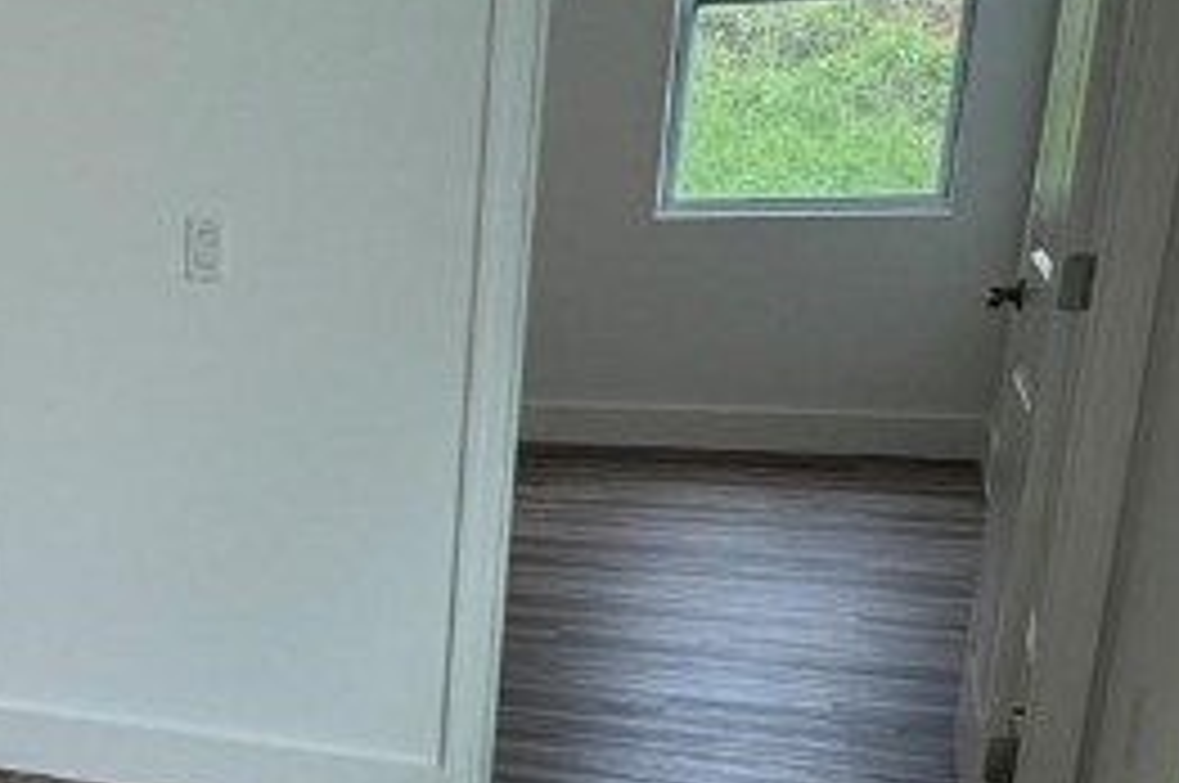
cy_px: 657
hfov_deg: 28.3
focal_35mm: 57
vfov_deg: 23.3
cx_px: -387
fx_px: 1864
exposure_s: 1/120
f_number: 2.2
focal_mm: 2.22
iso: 125
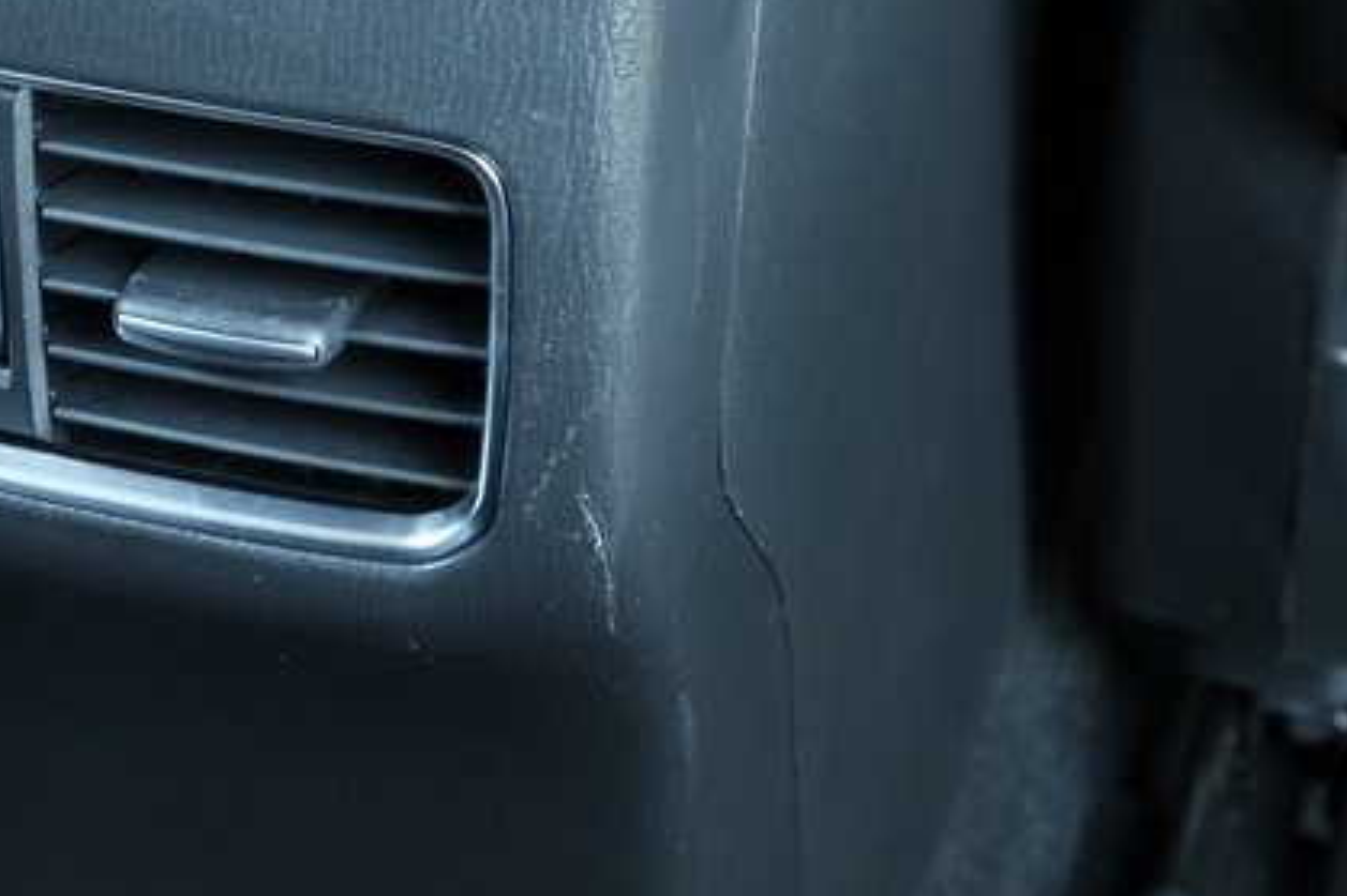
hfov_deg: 22.3
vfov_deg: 15.5
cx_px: 23
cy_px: 307
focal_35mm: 88
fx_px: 3291
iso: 2500
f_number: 5
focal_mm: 24.3
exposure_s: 1/30
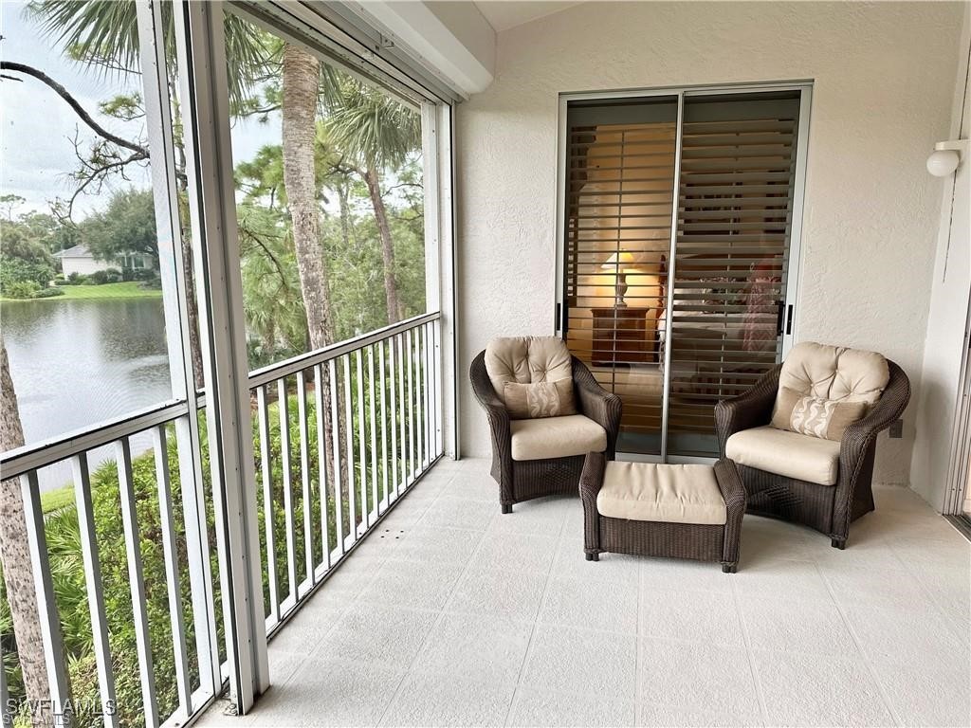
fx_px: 673
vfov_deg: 56.8
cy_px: 364
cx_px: 486
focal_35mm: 24
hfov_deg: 71.6
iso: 80
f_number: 1.78
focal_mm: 6.86
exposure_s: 1/120
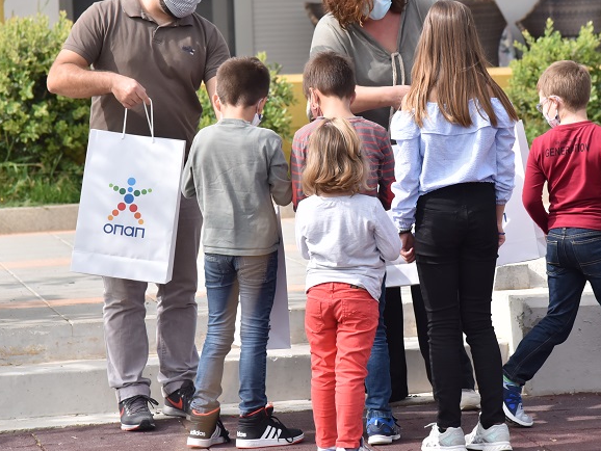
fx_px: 3179
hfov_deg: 10.8
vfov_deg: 8.1
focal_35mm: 183
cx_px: 404
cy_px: 177
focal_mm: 105
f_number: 5
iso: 800
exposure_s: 1/4000
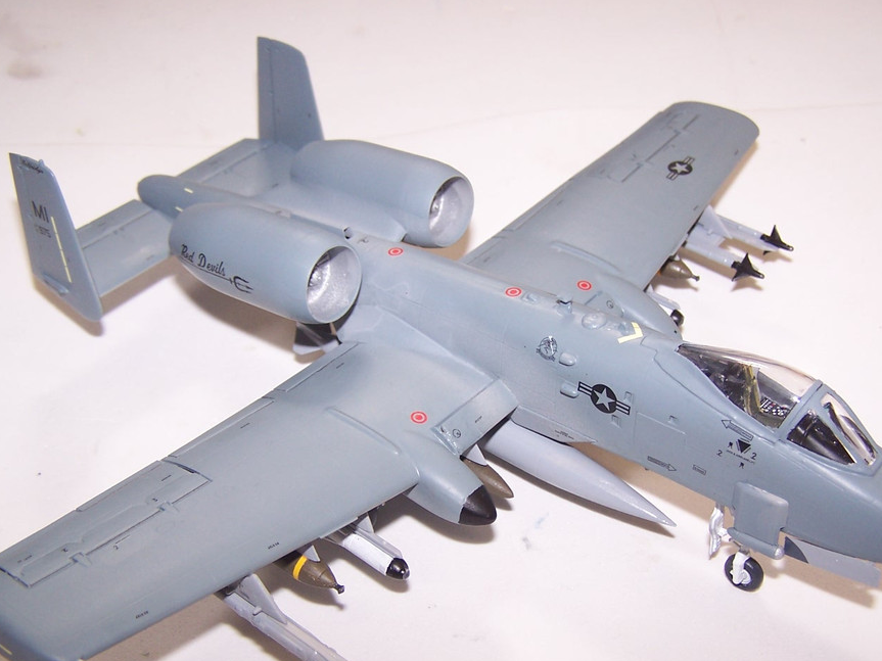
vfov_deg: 30.8
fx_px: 1197
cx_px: 473
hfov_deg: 40.4
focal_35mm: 47
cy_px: 405
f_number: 2.8
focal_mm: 6.3
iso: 80
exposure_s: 1/60
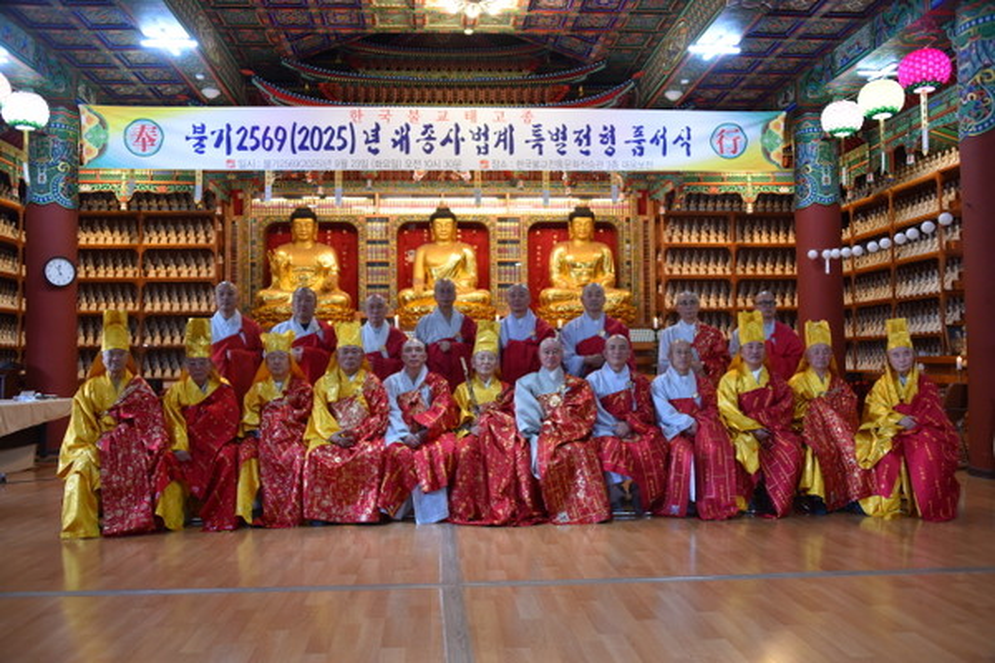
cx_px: 498
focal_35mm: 32
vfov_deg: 41.1
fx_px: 884
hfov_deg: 58.7
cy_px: 332
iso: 900
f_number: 3.5
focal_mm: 32
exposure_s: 1/60
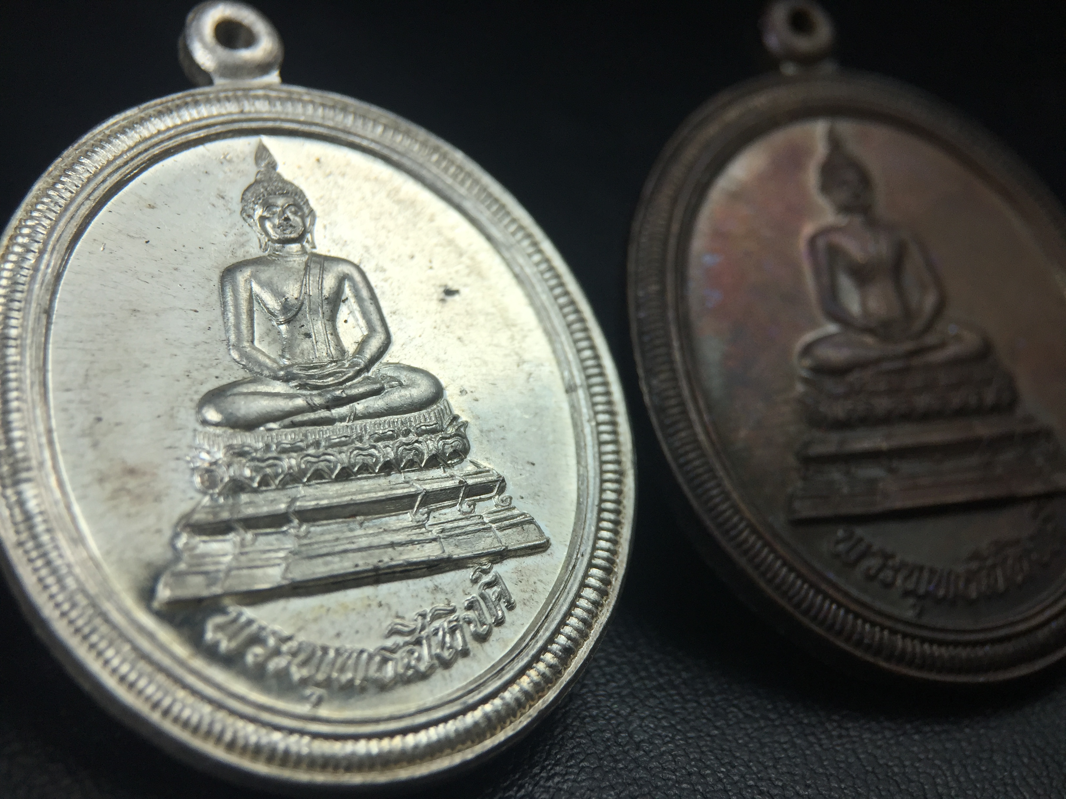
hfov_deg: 61.7
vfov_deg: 48.2
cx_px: 533
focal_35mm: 29
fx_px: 893
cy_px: 400
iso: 32
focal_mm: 4.15
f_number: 2.2
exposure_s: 1/3300
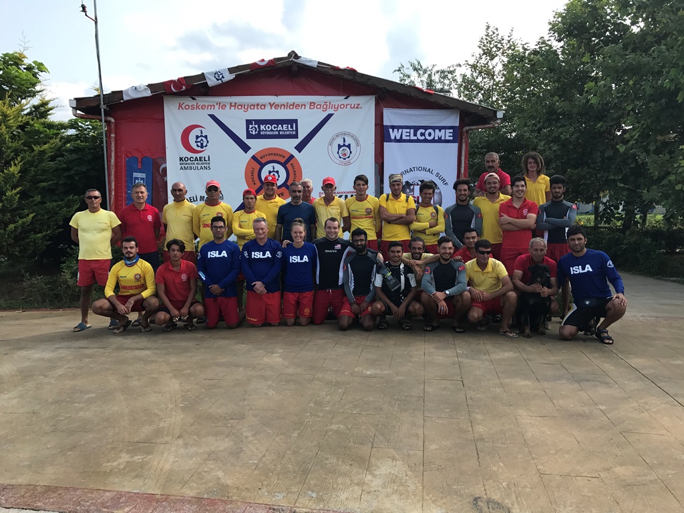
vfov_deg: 49.7
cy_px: 256
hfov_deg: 63.4
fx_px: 553
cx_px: 342
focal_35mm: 28
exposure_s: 1/1140
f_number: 1.8
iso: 20
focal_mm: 3.99
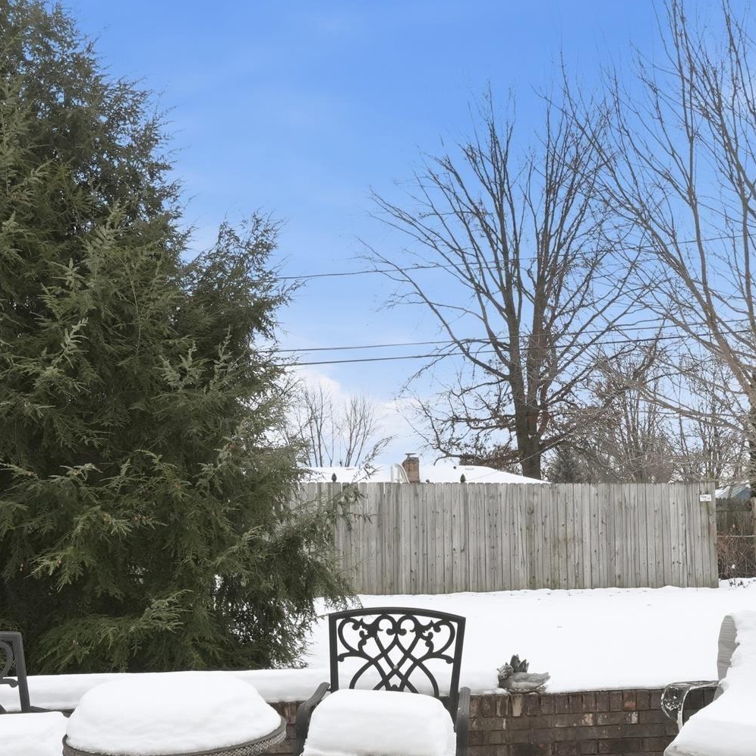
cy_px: 513
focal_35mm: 32
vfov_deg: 50.1
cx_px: 395
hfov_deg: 51.1
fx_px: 791
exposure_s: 1/4000
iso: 800
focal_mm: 10
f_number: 4
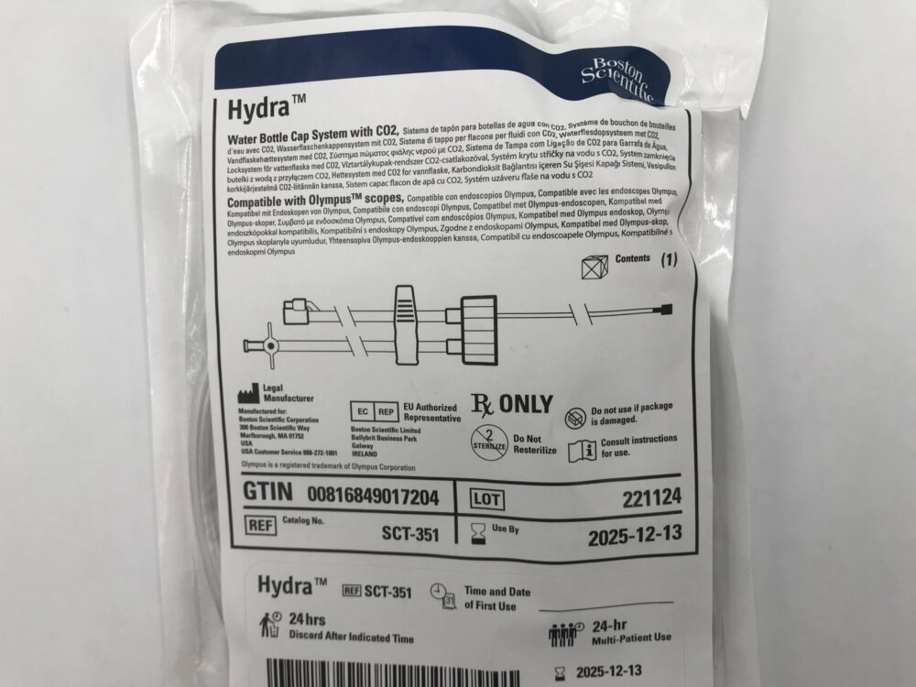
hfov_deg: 63.4
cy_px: 344
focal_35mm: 28
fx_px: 741
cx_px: 458
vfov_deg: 49.7
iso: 20
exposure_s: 1/189
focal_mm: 3.99
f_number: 1.8
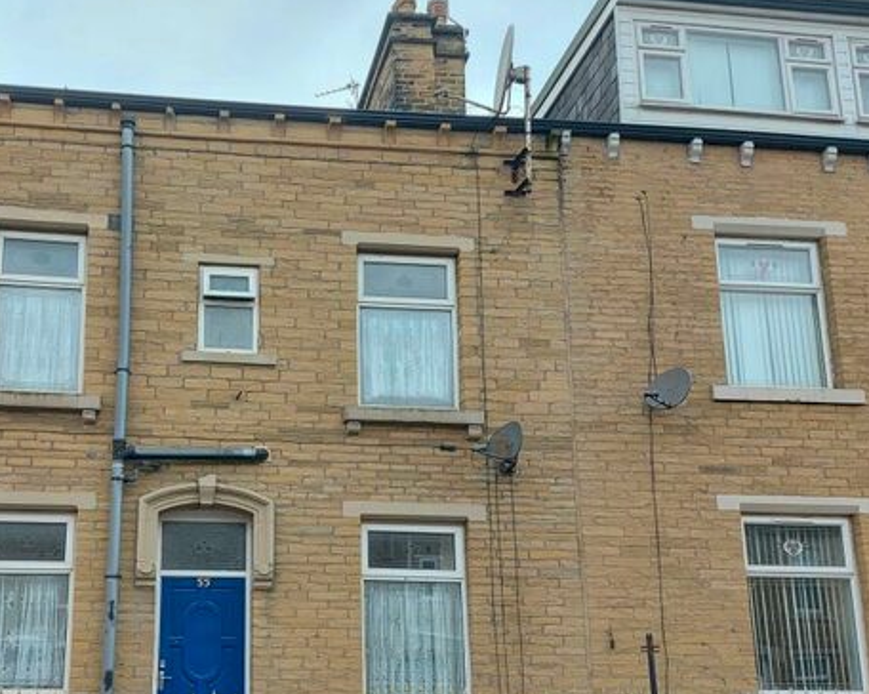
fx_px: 925
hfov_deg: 49.1
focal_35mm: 36
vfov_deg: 40.5
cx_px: 263
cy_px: 478
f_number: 1.8
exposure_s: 1/135
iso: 32
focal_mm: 5.23
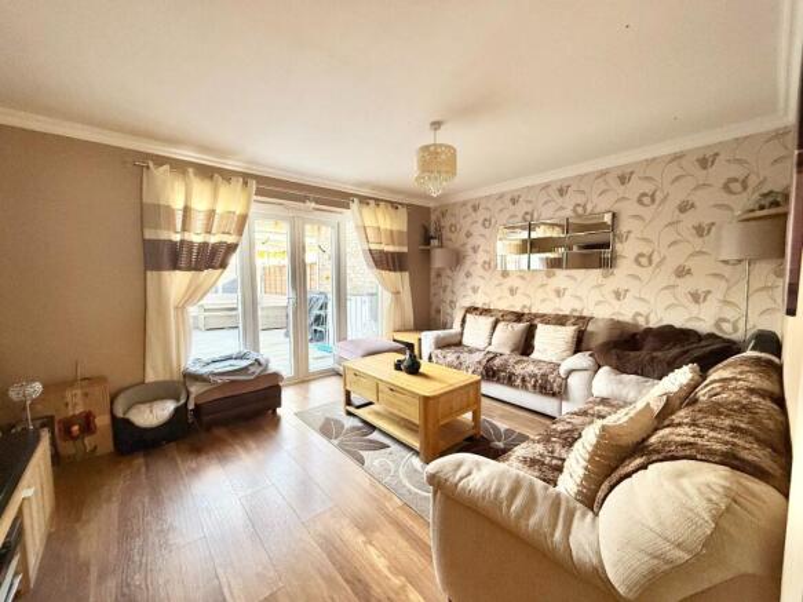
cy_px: 301
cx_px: 402
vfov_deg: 85.7
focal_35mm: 14
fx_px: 325
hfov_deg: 102.1
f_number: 2.2
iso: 200
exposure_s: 1/99
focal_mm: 2.22
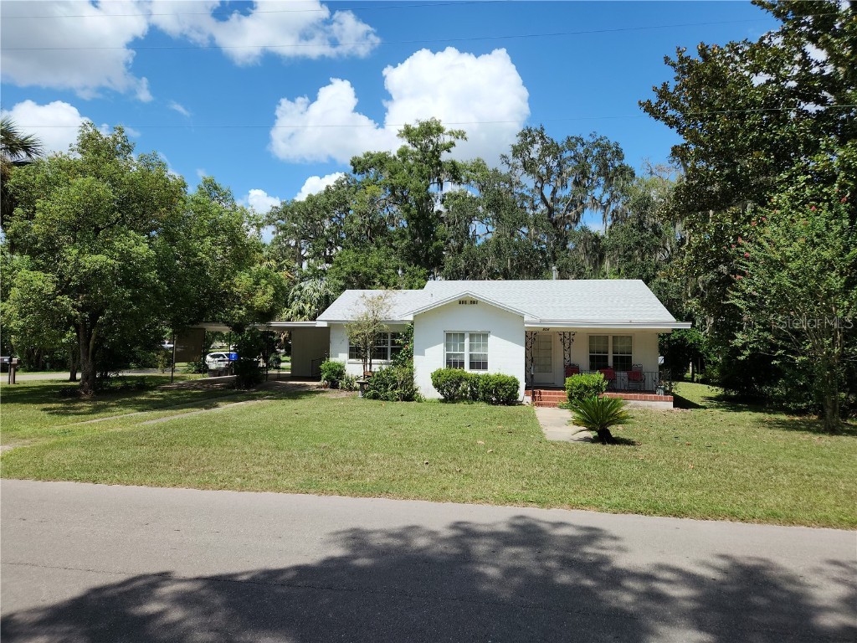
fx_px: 569
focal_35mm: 23
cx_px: 428
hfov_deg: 73.9
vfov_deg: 58.9
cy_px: 322
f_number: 1.8
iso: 20
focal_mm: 5.4
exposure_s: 1/1645
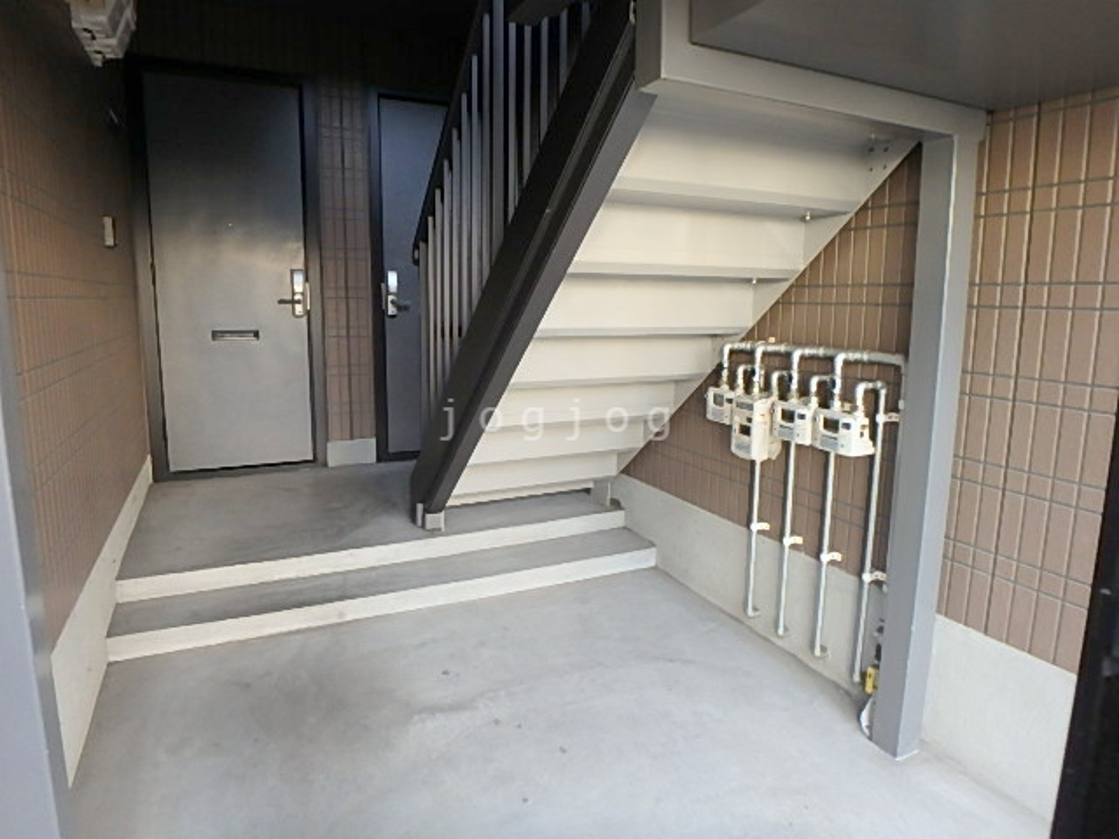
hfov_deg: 79.0
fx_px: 679
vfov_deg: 63.4
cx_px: 560
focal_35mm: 21
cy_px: 420
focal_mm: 3.7
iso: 250
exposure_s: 1/30
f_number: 3.5
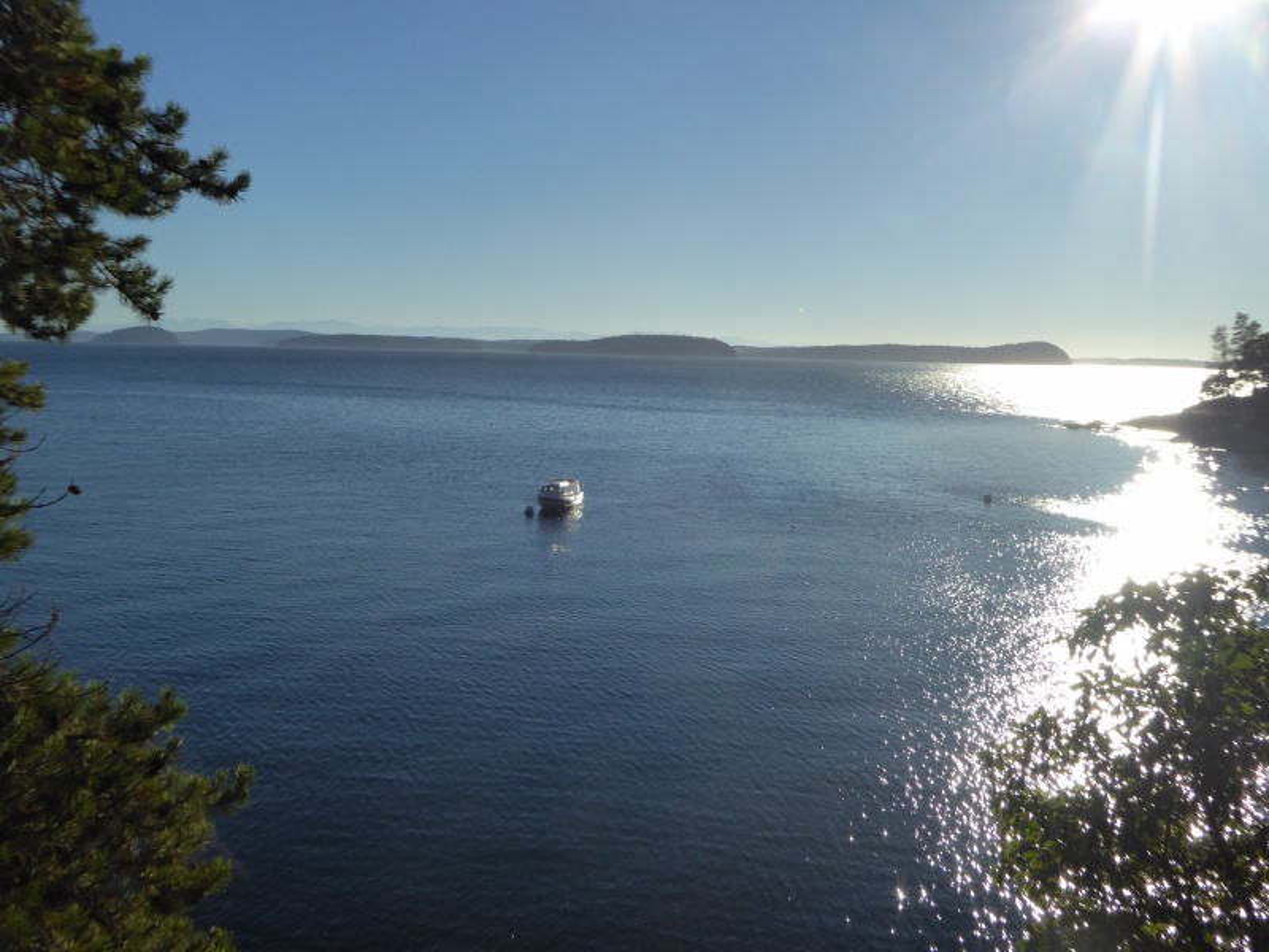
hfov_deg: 54.0
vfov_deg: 41.8
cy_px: 476
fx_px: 1246
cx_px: 634
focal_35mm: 34
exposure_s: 1/2000
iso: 160
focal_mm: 5.8
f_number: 4
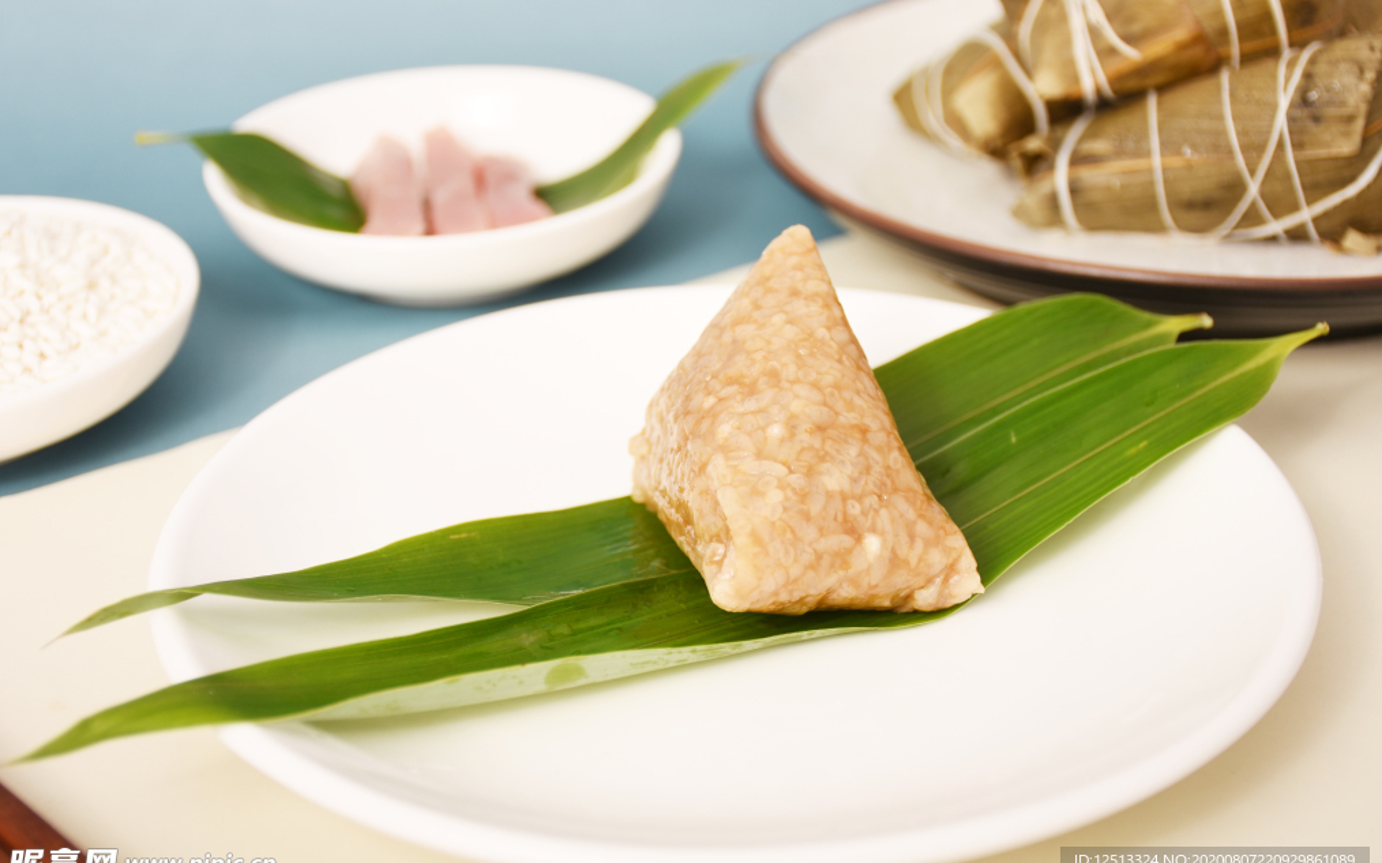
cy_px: 422
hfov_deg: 29.6
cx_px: 686
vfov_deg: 18.7
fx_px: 2617
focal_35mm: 70
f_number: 4.5
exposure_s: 1/200
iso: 100
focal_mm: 45
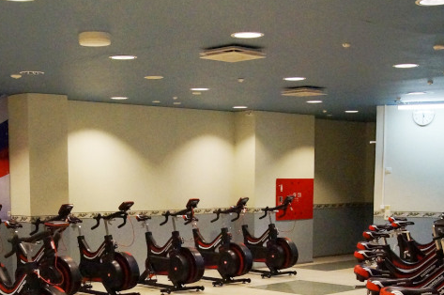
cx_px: 160
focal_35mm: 65
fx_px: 801
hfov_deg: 30.8
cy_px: 276
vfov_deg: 20.4
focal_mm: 20
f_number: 4
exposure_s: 1/160
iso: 2500
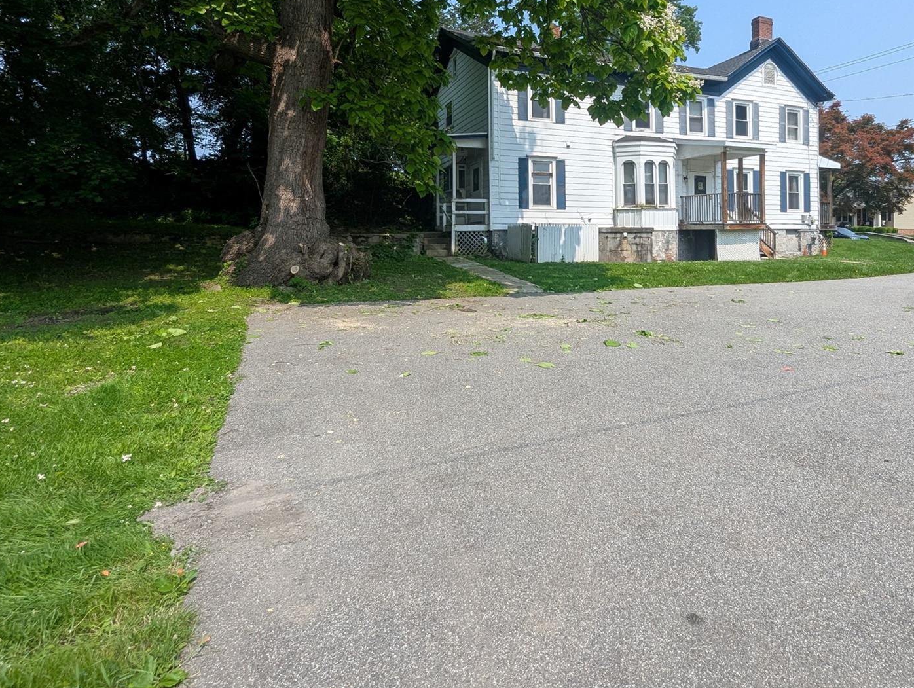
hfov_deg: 84.0
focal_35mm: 19
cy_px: 233
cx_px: 523
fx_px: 502
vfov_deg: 67.1
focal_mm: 1.95
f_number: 2.2
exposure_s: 1/1178
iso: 42
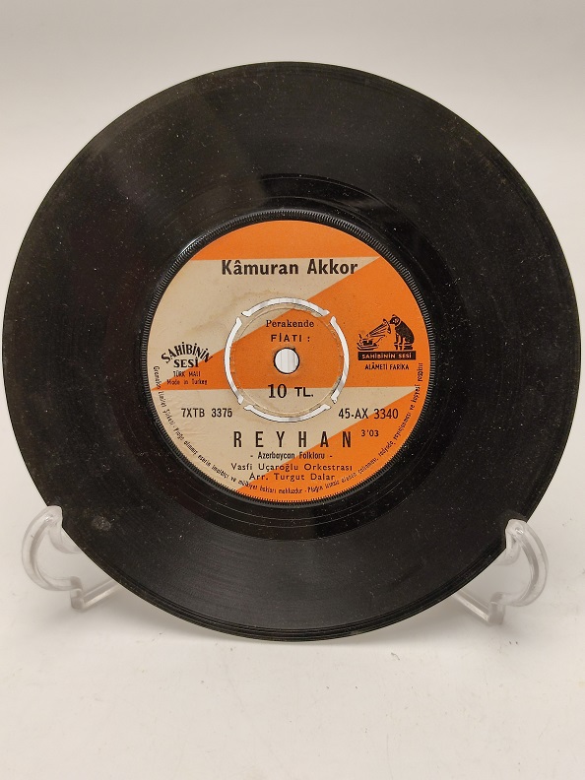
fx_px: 1082
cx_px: 292
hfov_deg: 30.3
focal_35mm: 48
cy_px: 390
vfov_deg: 39.7
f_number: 1.69
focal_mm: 6.72
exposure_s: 1/50
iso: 220
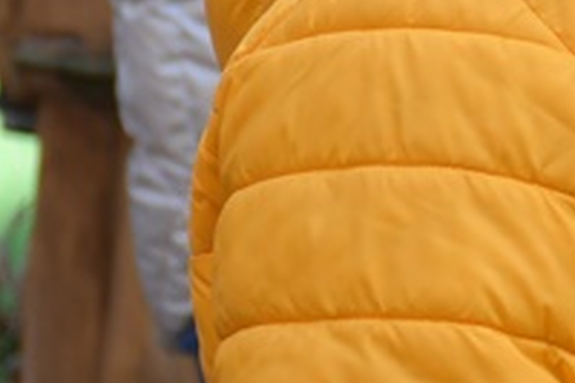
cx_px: 1210
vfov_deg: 2.5
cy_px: -297
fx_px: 8634
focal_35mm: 541
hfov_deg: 3.8
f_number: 5
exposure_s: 1/500
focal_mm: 60
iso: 640
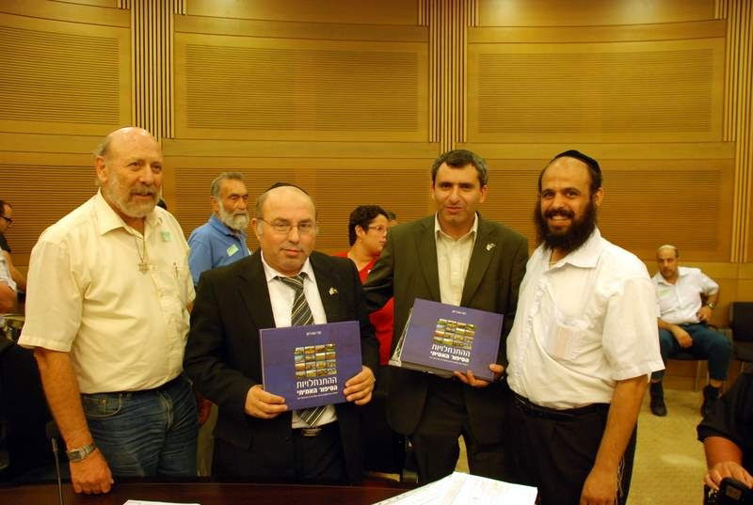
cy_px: 252
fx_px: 566
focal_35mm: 27
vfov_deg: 48.1
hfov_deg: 67.3
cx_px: 376
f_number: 3.5
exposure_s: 1/40
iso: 800
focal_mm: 18
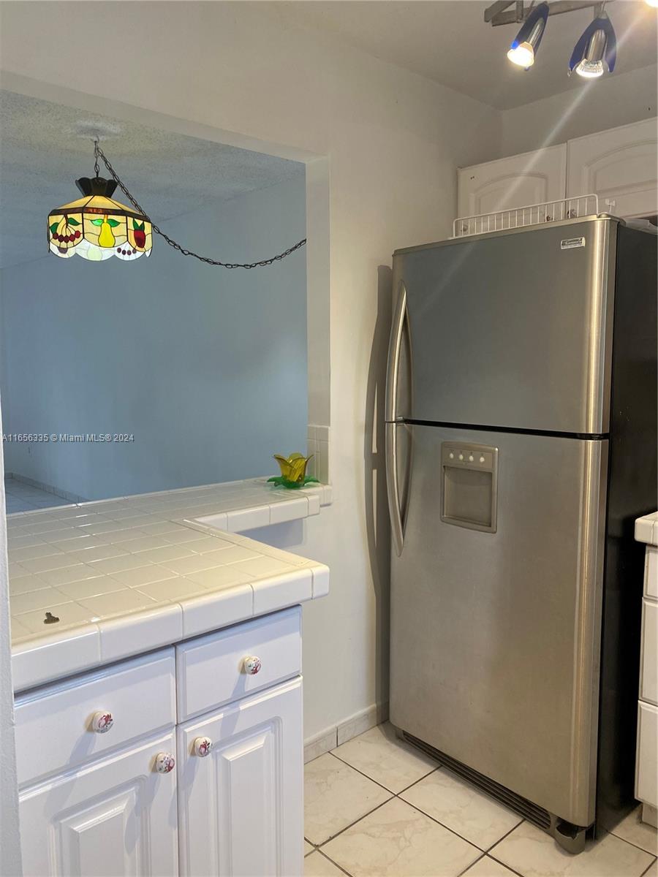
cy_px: 438
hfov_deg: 53.1
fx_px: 659
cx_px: 329
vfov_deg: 67.3
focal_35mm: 26
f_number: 1.8
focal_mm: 4.25
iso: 125
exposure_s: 1/120
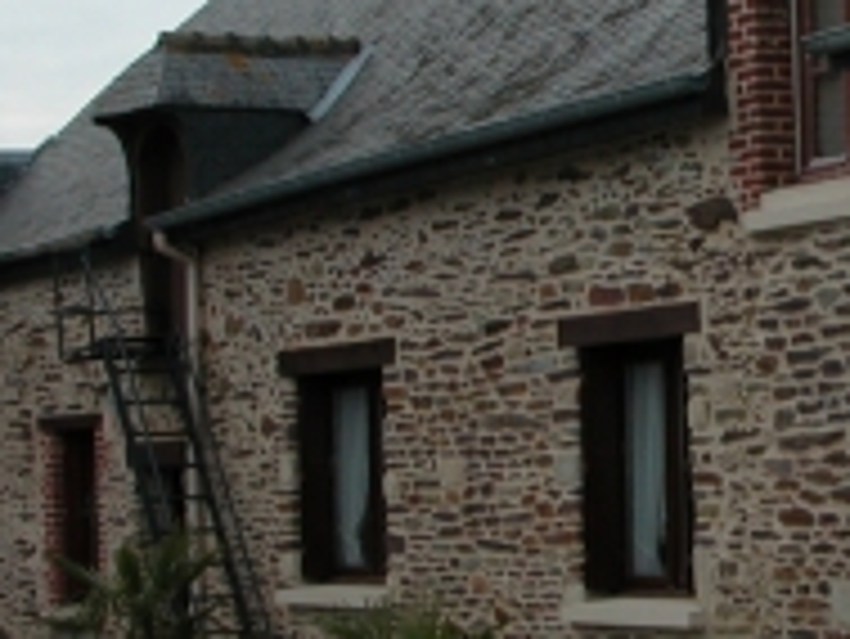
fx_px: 3096
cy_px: 252
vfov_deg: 11.8
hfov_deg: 15.4
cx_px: 814
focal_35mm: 126
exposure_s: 1/197
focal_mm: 8.9
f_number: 5
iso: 100
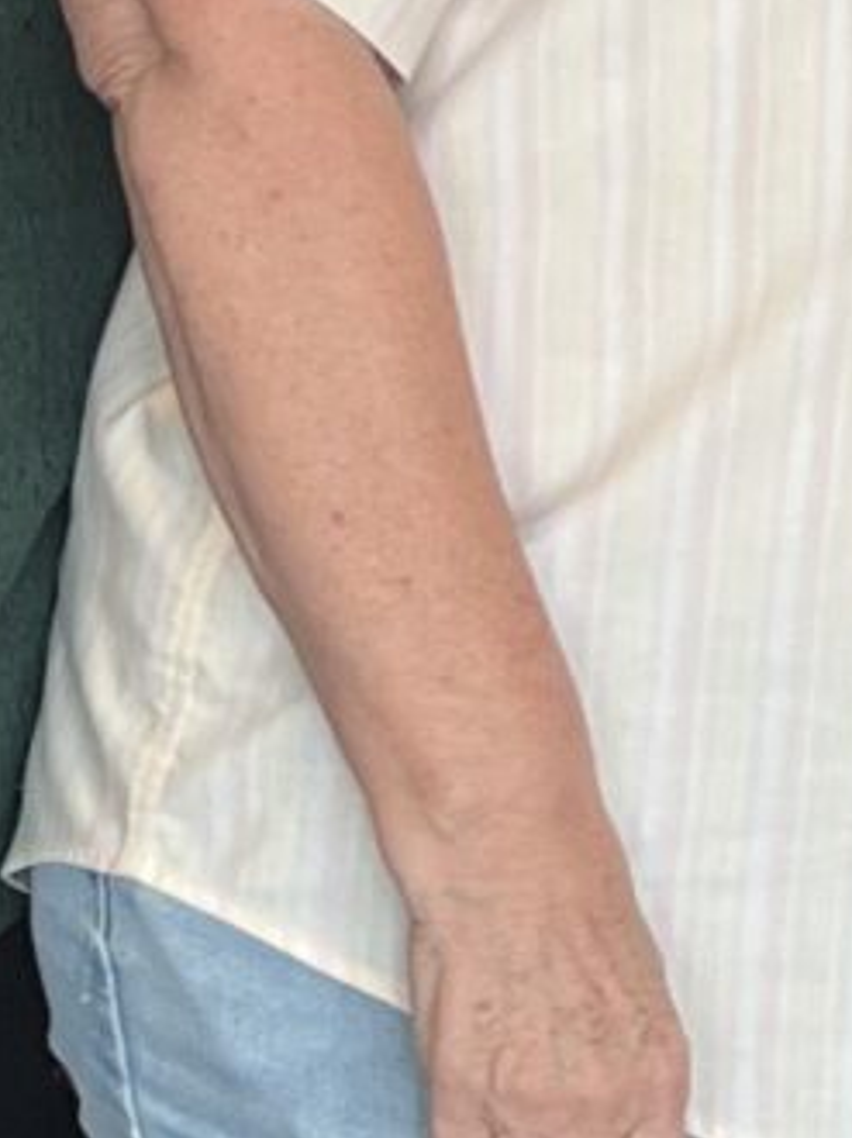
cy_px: 703
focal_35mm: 202
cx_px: 1449
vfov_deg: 9.8
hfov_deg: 7.2
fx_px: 6638
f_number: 1.5
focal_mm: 5.7
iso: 100
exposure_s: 1/60
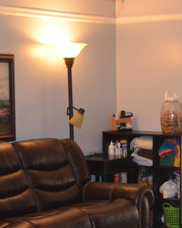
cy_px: 147
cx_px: 101
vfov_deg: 17.9
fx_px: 721
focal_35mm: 107
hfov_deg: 14.4
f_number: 4.5
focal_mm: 28
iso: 1600
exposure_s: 1/60
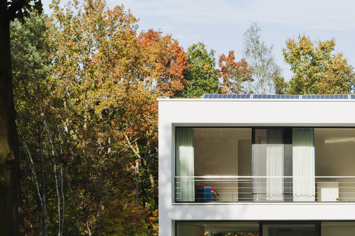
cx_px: 306
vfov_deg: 11.1
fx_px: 1203
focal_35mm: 122
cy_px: 245
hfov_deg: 16.6
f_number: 8
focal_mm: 52
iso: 100
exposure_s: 1/125
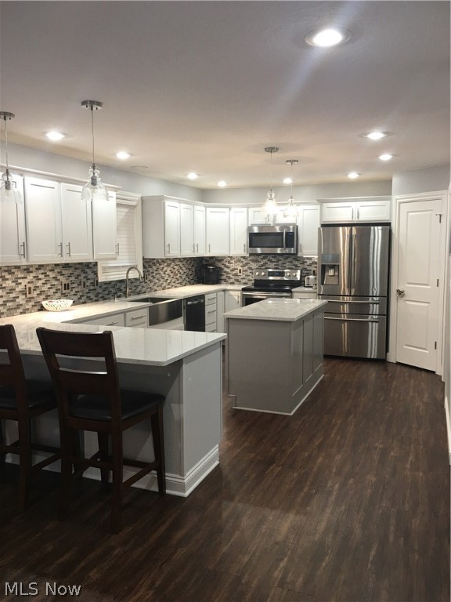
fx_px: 504
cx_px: 226
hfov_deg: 48.2
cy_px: 301
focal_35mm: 29
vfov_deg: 61.7
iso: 25
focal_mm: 4.15
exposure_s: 1/15
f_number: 2.2
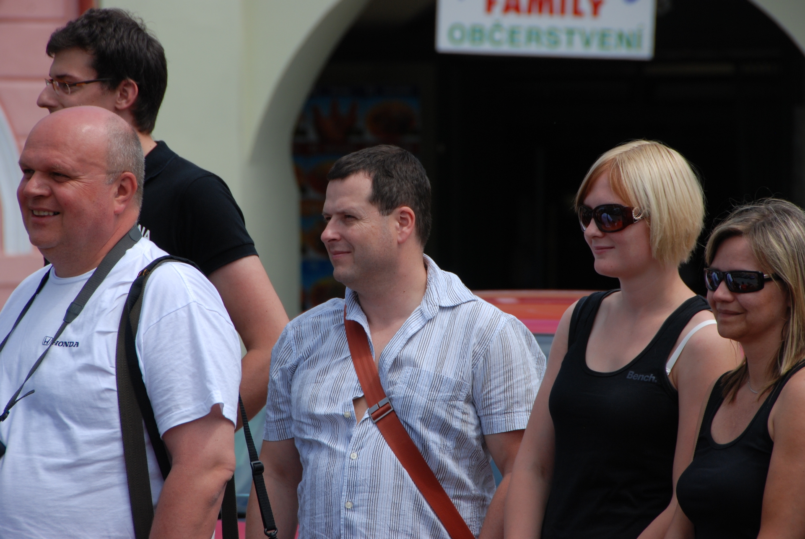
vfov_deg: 4.6
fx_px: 6716
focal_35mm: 300
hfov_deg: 6.9
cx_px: 402
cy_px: 270
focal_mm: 200
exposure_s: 1/500
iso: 200
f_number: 8
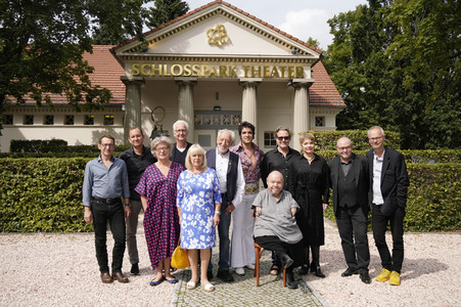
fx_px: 422
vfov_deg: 39.9
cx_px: 230
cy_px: 154
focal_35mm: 33
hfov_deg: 57.3
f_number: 5.6
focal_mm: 33
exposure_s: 1/8000
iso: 2500
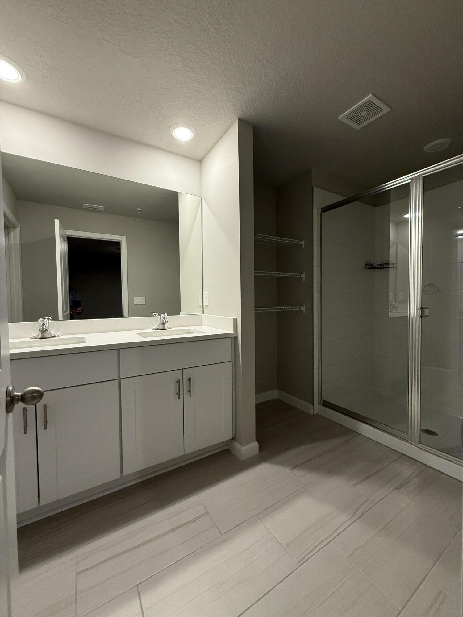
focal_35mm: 14
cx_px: 232
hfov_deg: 85.7
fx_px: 250
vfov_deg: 102.1
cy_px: 308
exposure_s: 1/120
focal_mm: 2.22
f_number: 2.2
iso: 320
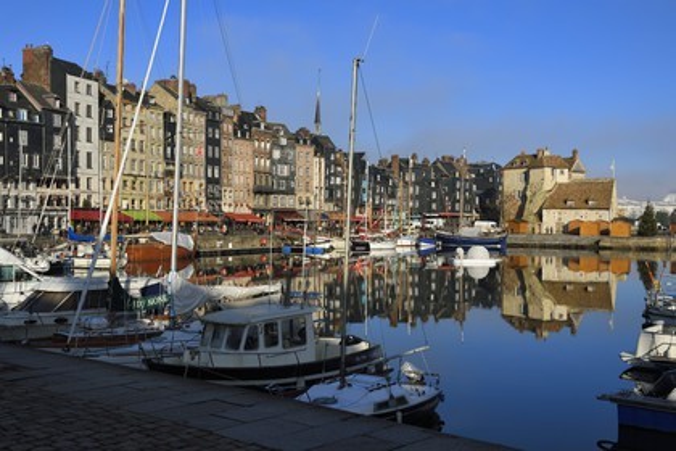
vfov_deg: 30.5
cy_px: 226
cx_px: 338
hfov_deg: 44.5
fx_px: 826
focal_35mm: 44
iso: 200
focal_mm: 44
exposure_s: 1/250
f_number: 16
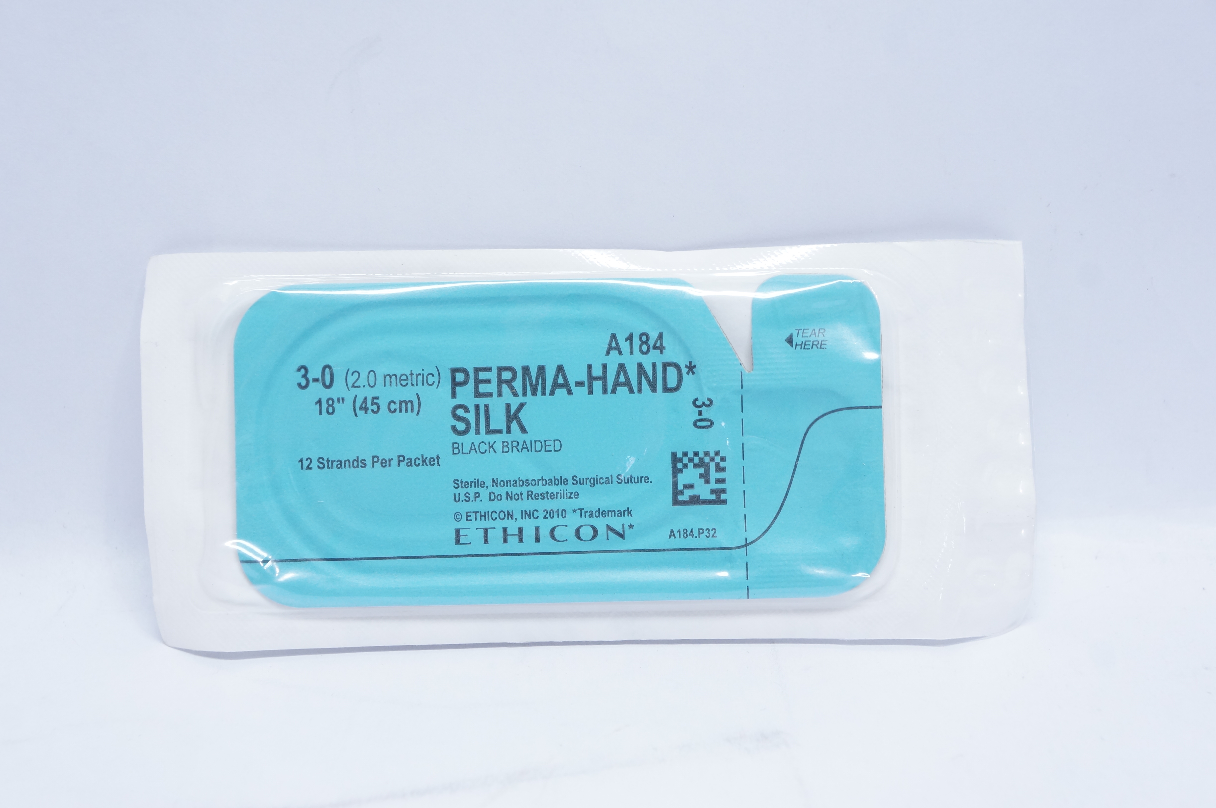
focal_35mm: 58
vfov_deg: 23.1
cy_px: 404
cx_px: 608
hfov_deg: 34.2
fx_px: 1974
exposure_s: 1/40
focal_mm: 39
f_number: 7.1
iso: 800
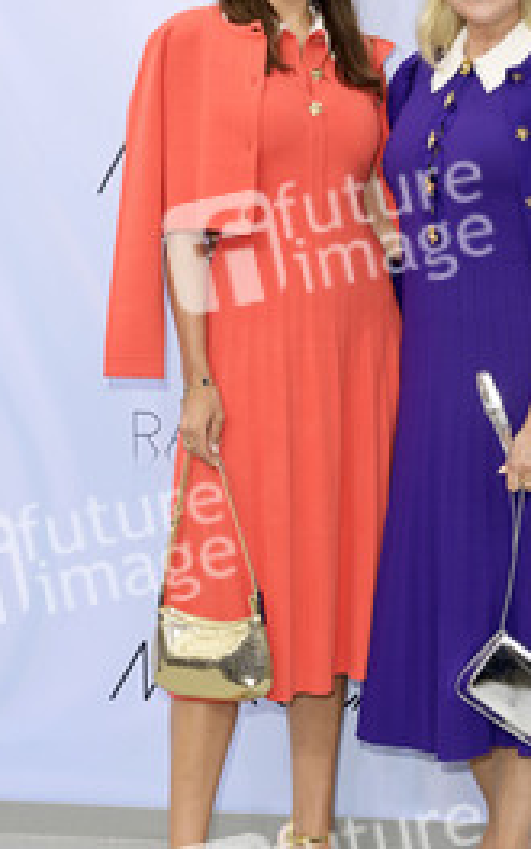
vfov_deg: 27.8
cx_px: 422
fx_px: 1713
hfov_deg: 17.5
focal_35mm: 74
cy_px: 399
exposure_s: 1/200
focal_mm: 48
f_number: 8
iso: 250
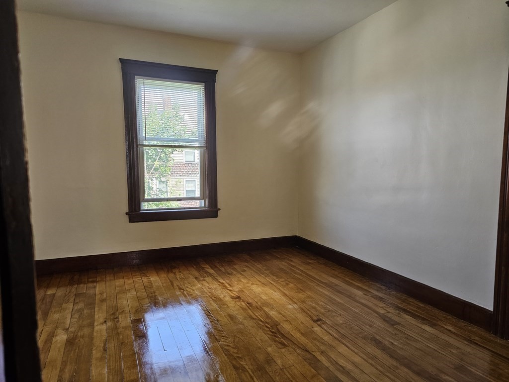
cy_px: 191
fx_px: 338
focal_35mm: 23
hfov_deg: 73.9
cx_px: 254
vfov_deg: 58.9
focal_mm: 6.3
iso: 200
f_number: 1.7
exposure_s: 1/180
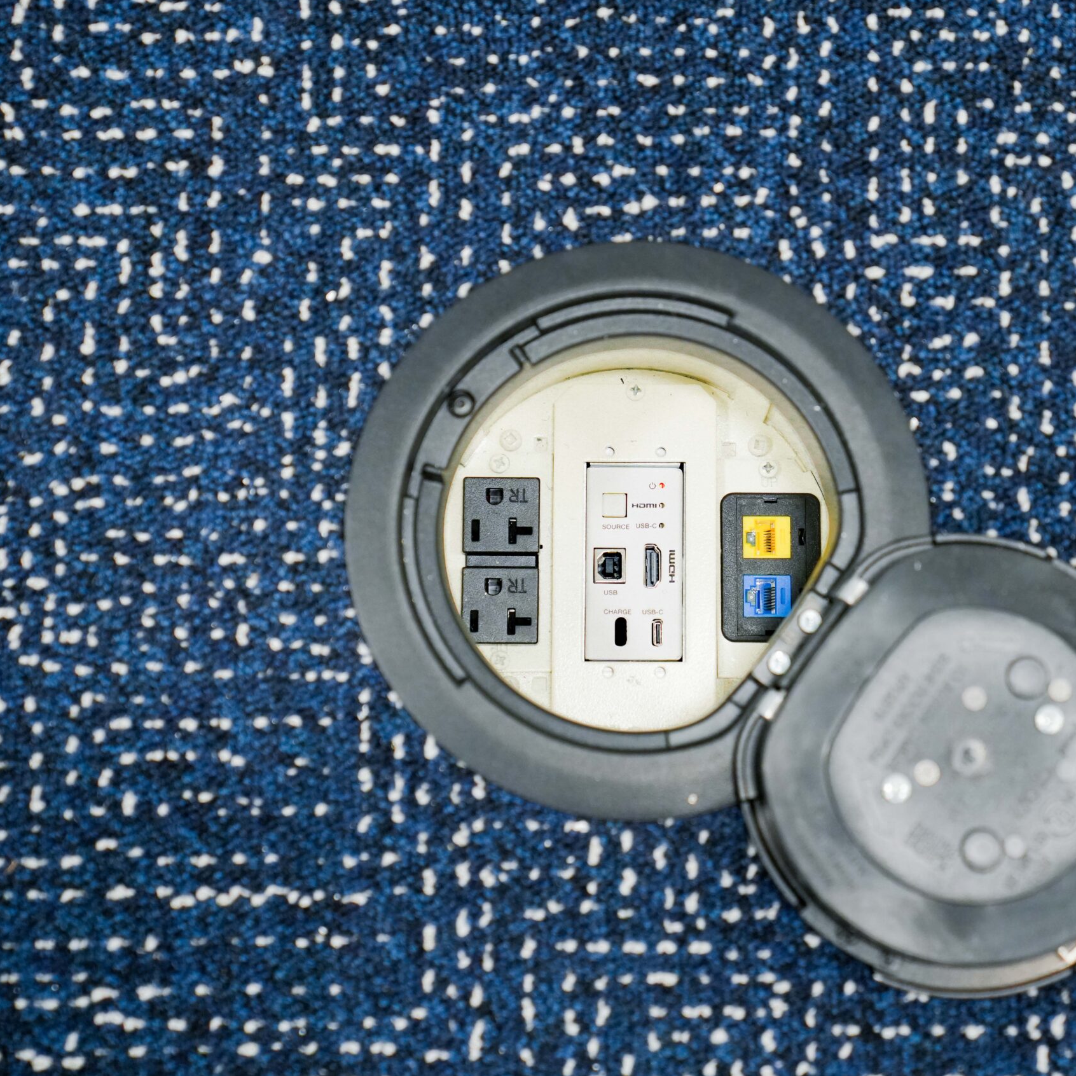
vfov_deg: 19.3
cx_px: 638
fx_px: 3165
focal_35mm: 90
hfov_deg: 19.3
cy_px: 536
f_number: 3.2
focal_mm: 70
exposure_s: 1/160
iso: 1600
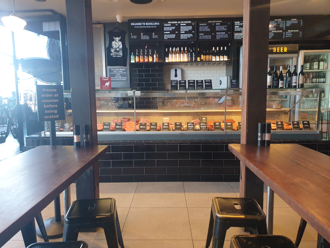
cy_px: 124
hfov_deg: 67.3
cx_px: 165
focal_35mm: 26
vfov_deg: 53.1
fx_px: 248
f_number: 2.4
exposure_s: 1/100
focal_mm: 4.3
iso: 250
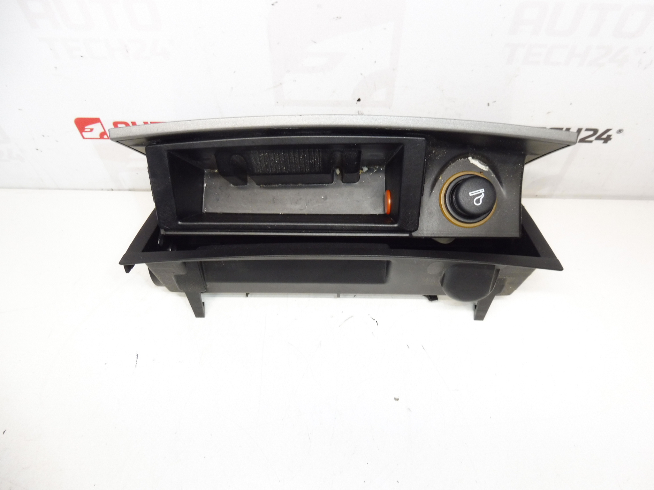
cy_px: 245
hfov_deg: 69.4
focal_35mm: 25
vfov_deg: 54.9
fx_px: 472
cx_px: 327
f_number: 3.5
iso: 200
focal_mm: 4.4
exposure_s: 1/60
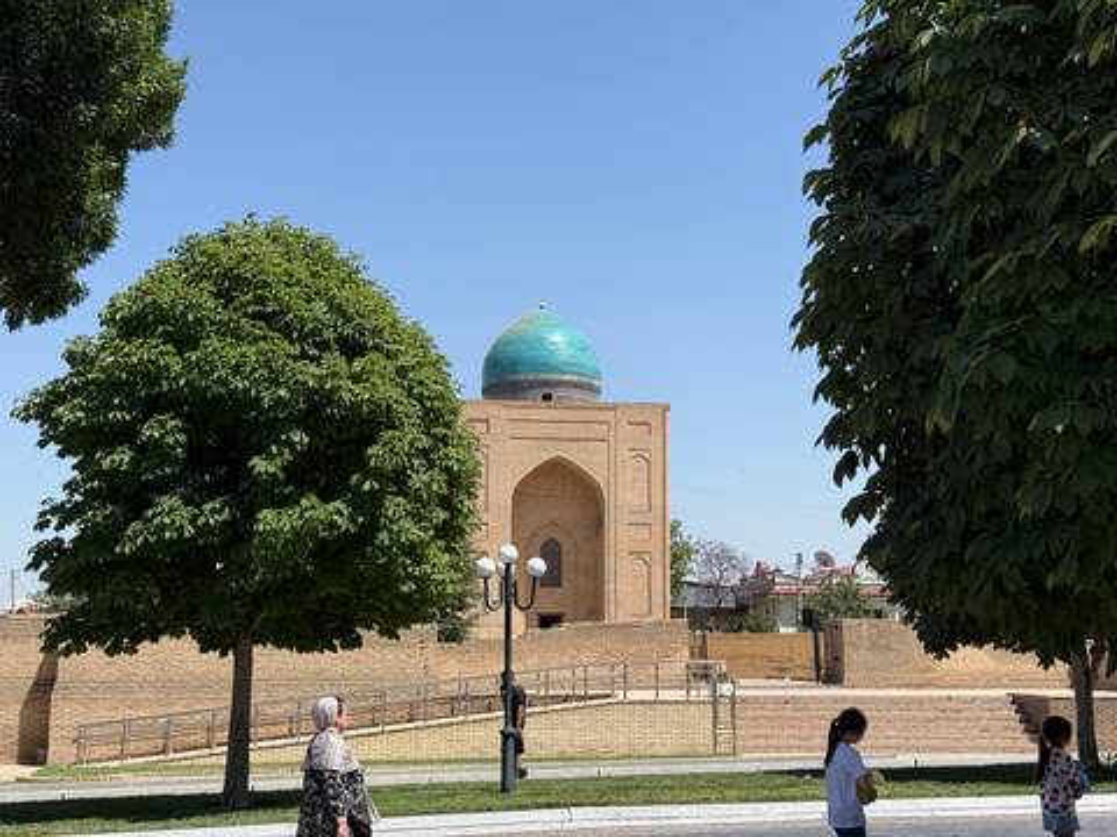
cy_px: 418
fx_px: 1549
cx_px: 558
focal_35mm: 48
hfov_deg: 39.7
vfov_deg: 30.3
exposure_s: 1/4587
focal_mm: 6.76
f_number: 1.78
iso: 64
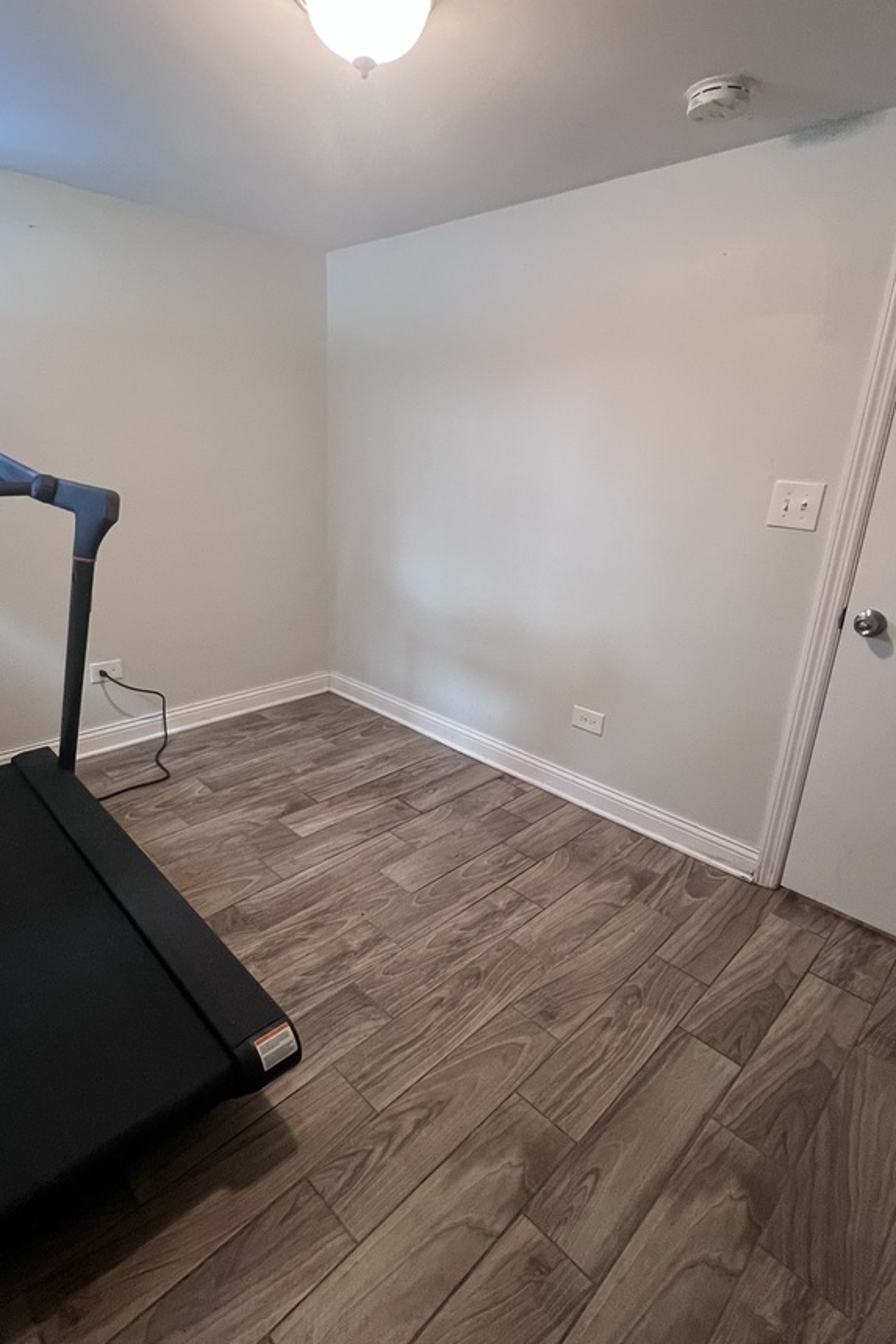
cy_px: 667
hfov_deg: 70.3
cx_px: 408
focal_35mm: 17
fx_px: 634
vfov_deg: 93.3
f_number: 1.8
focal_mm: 1.57
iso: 400
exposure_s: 1/60
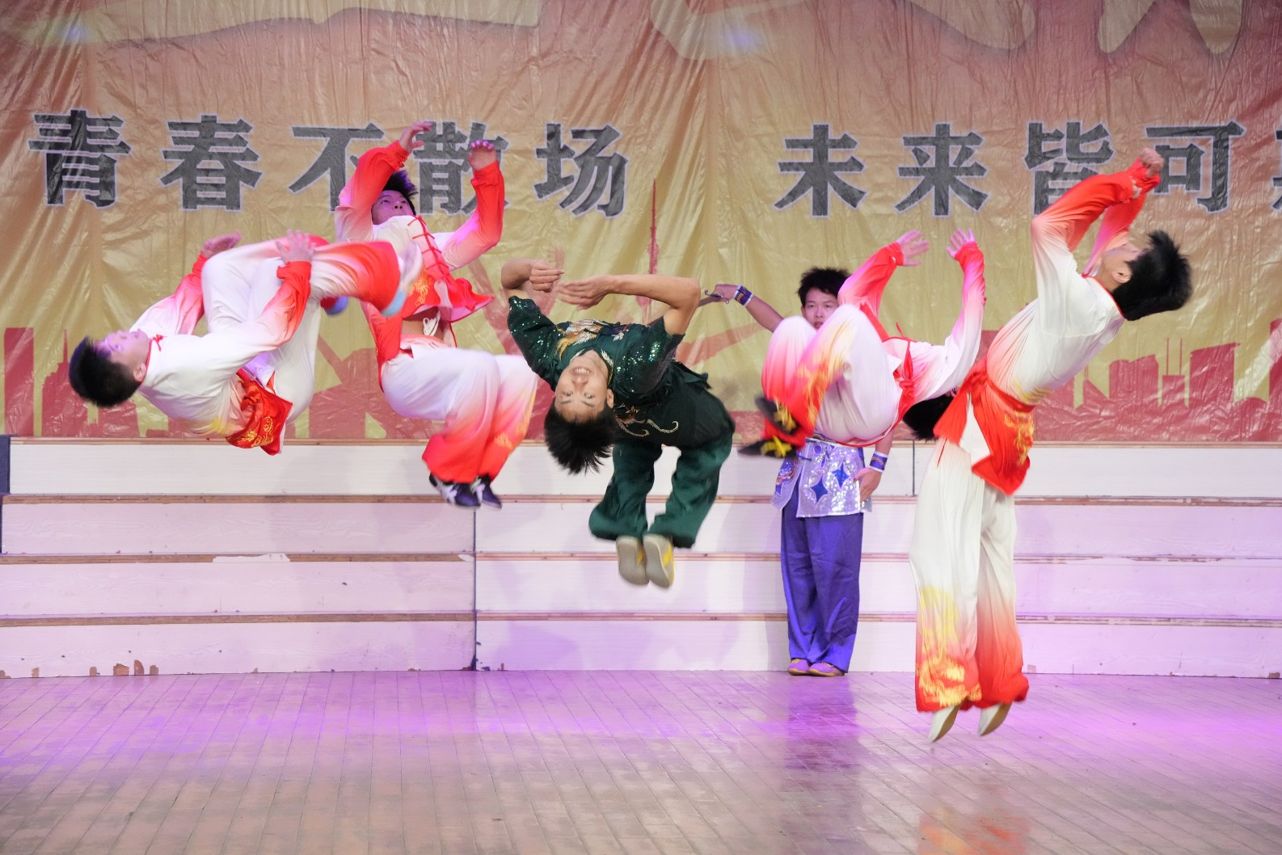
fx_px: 4488
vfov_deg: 10.9
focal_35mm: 126
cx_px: 645
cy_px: 430
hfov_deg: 16.3
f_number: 7.1
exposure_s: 1/320
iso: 8000
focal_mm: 125
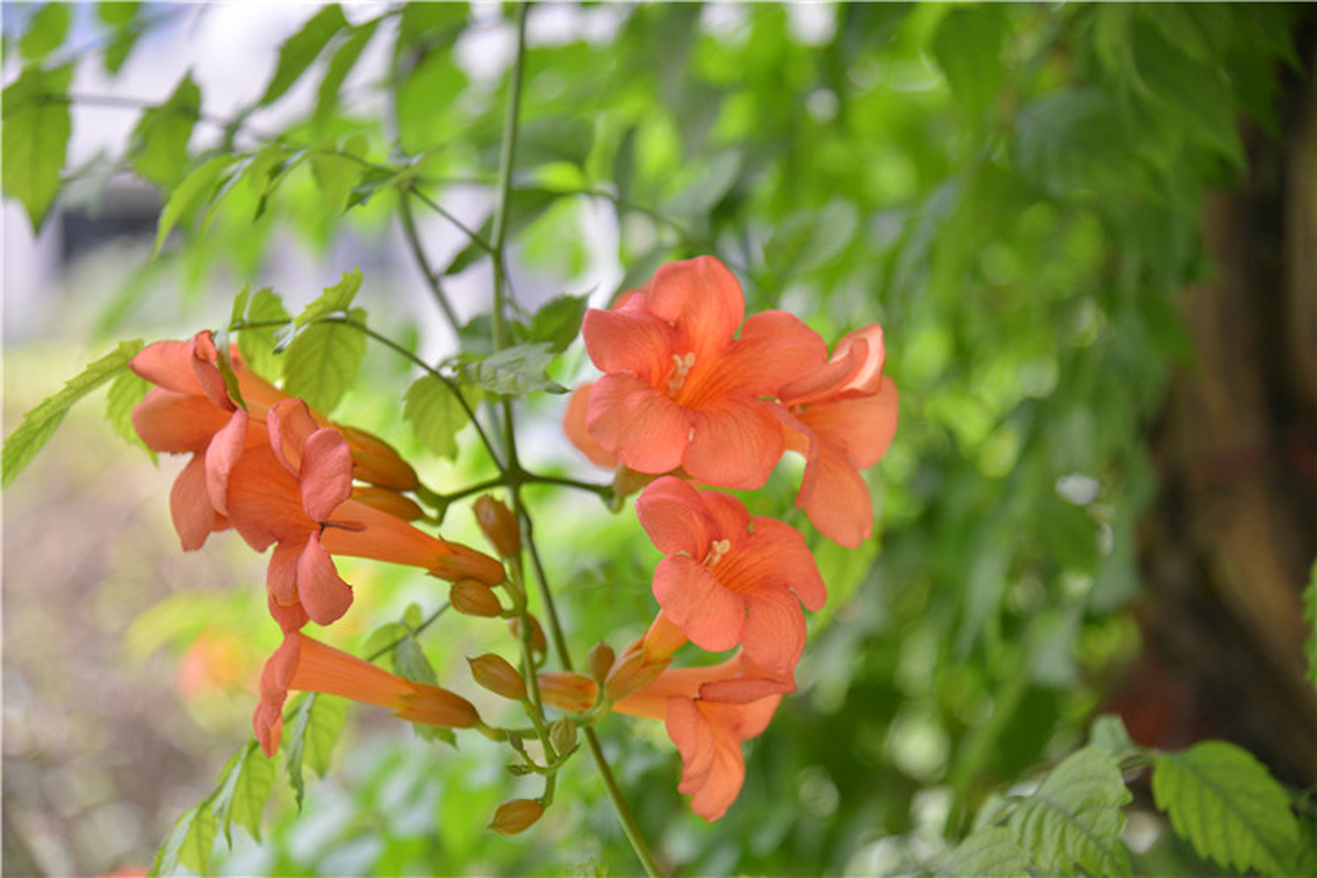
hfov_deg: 23.9
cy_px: 439
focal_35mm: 85
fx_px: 3109
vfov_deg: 16.1
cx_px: 658
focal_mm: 85
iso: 400
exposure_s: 1/125
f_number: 4.5
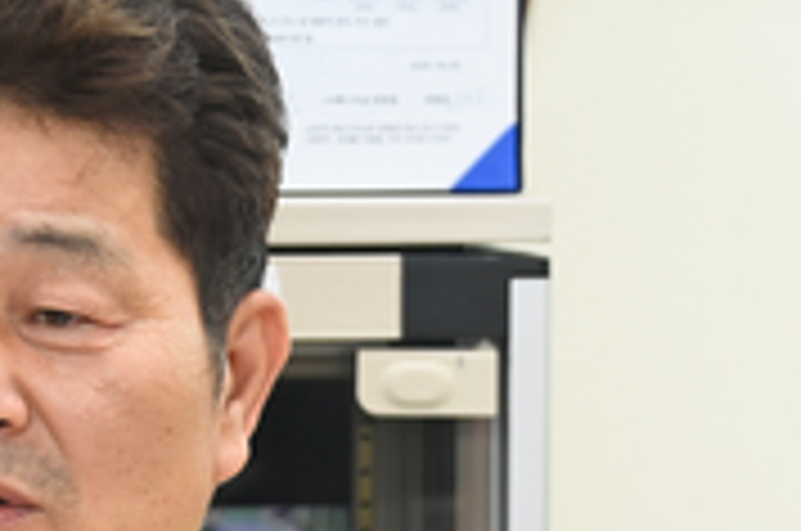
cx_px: 464
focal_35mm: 321
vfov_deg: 4.2
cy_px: 752
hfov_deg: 6.4
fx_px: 7129
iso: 800
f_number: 3.5
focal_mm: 95
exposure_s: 1/250
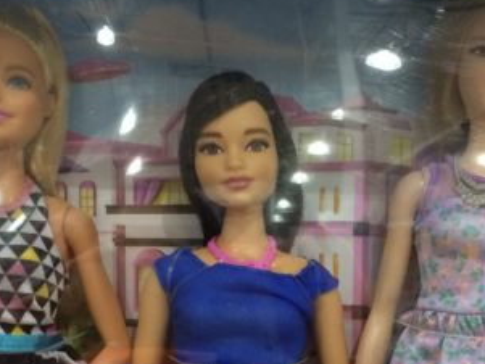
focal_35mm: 74
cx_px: 383
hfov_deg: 25.9
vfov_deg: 19.0
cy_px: 414
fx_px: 1037
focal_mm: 4.15
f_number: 2.2
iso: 200
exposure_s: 1/30
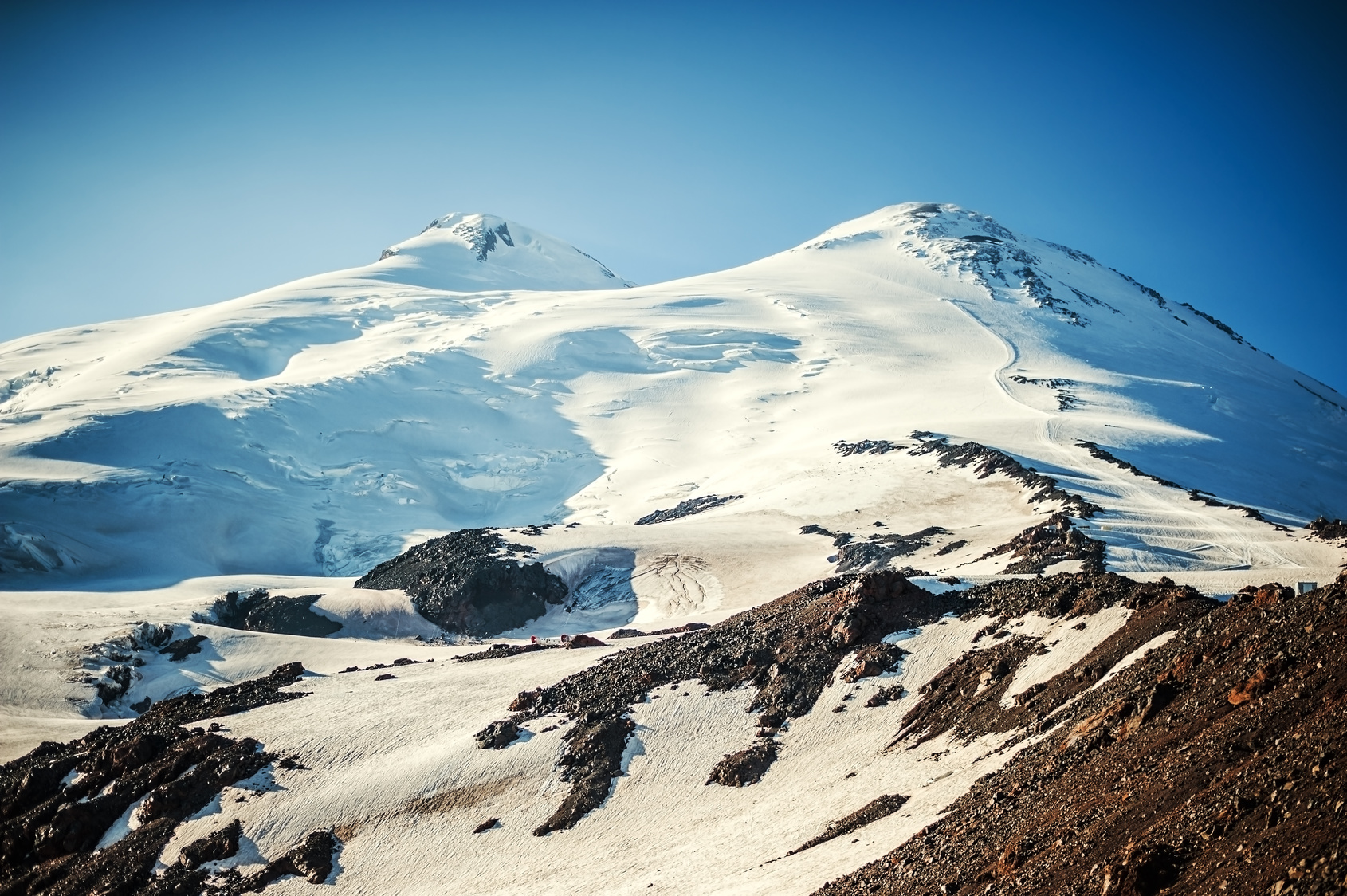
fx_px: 1869
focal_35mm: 50
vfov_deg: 27.0
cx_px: 674
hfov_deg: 39.6
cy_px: 448
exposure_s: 1/8000
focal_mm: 50
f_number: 1.8
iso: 200
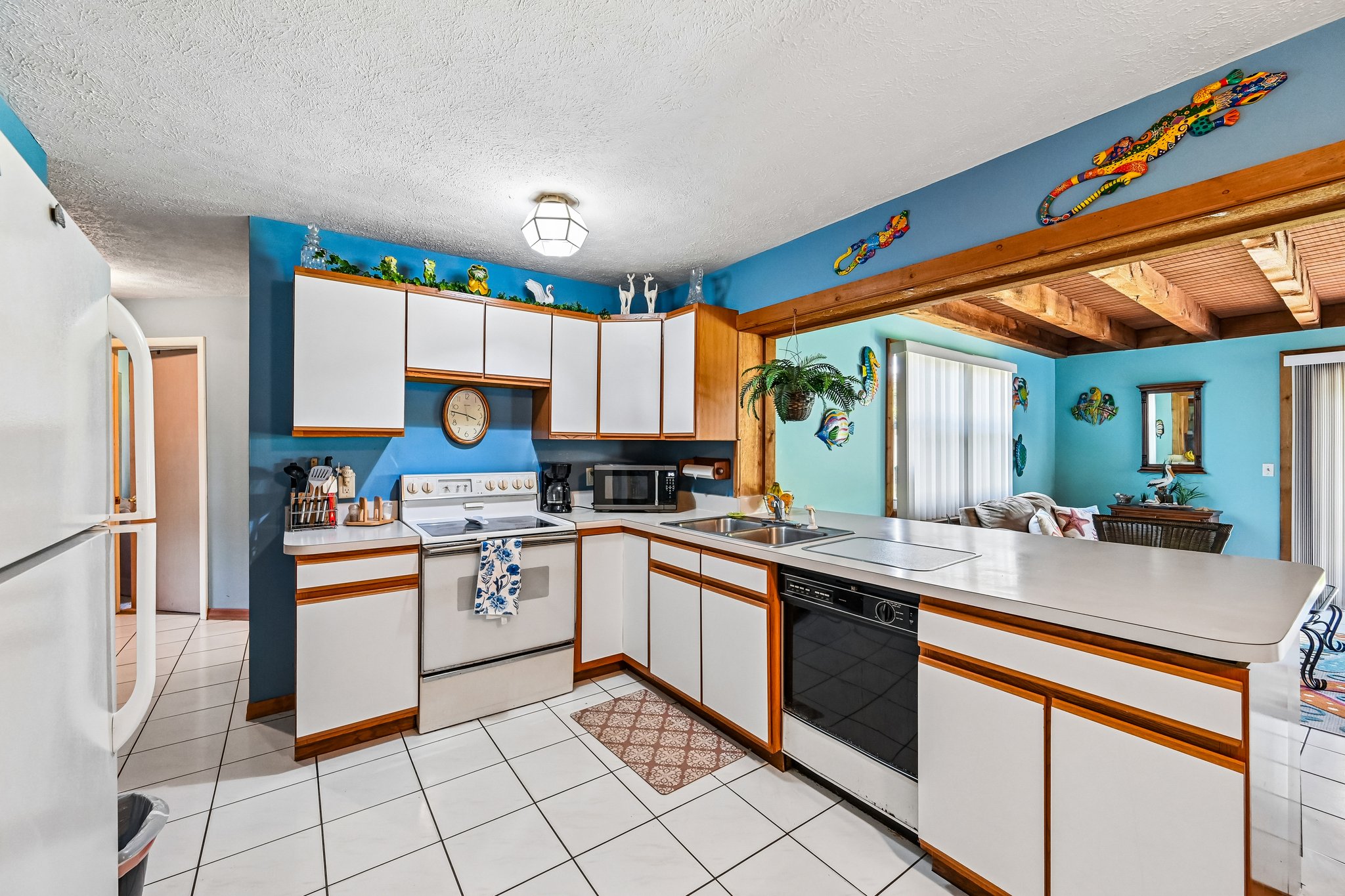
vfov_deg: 81.2
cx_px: 672
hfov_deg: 104.3
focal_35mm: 14
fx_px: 523
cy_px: 448
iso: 2500
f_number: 8
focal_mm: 14
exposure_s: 1/40
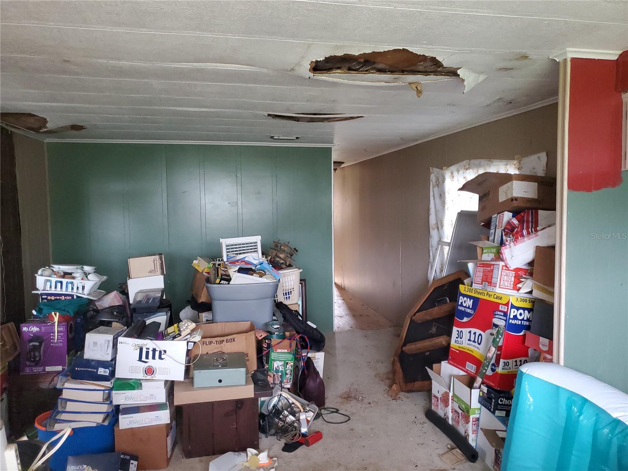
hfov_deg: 67.3
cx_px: 314
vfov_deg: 53.1
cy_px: 236
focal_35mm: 26
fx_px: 472
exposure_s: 1/30
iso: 400
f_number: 1.5
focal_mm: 4.3
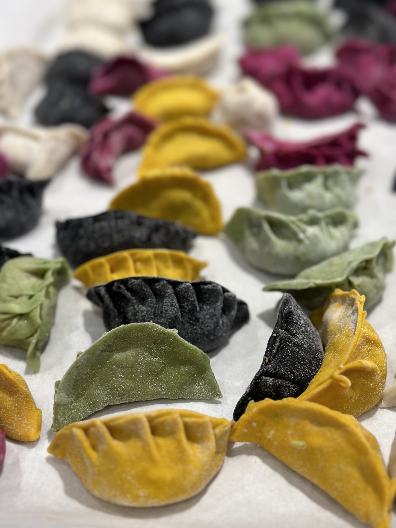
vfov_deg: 36.2
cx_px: 197
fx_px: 808
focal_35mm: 53
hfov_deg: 27.5
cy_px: 261
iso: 100
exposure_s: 1/100
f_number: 1.78
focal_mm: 6.86
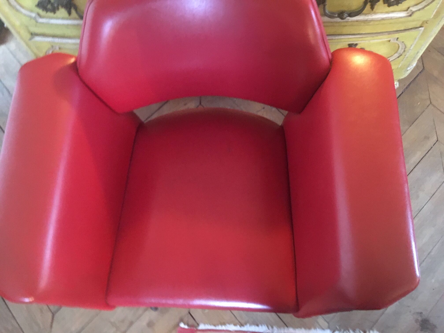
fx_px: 372
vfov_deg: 48.2
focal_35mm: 29
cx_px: 222
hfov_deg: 61.7
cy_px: 166
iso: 500
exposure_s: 1/17
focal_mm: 4.15
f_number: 2.2
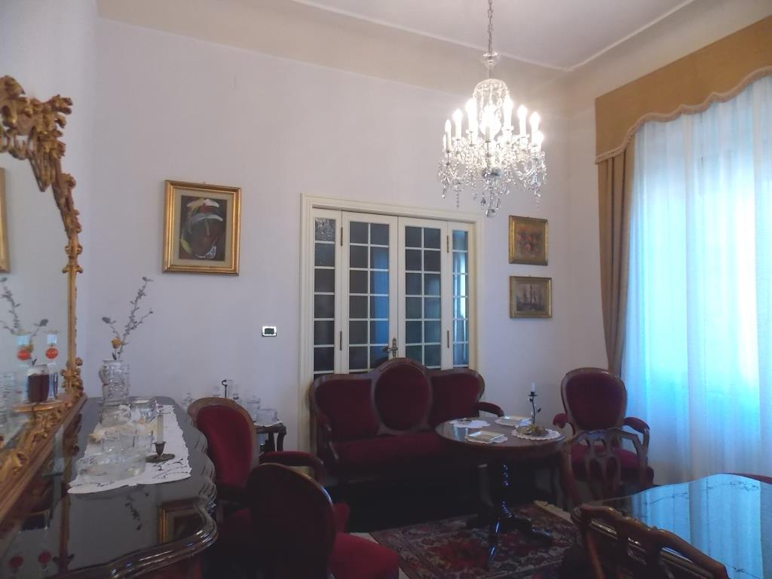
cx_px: 386
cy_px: 290
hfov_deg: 73.9
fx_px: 513
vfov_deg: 58.9
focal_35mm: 23
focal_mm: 4
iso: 250
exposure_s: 1/30
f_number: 3.1
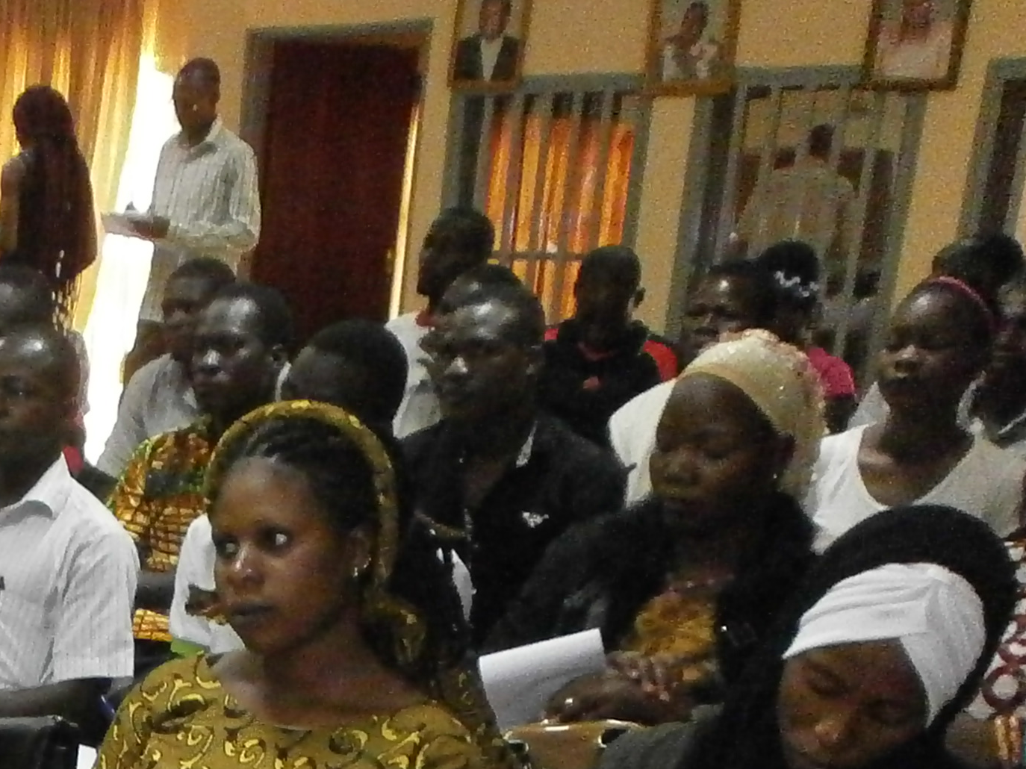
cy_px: 1099
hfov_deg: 22.3
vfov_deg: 17.3
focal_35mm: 78
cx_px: -325
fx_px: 2311
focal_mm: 4.8
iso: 800
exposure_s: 1/30
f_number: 2.9
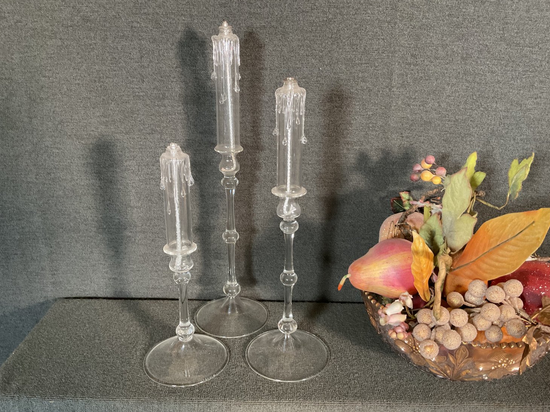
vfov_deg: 46.8
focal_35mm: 30
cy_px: 210
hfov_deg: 60.0
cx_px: 279
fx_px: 477
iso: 200
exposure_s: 1/60
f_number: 1.8
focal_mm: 3
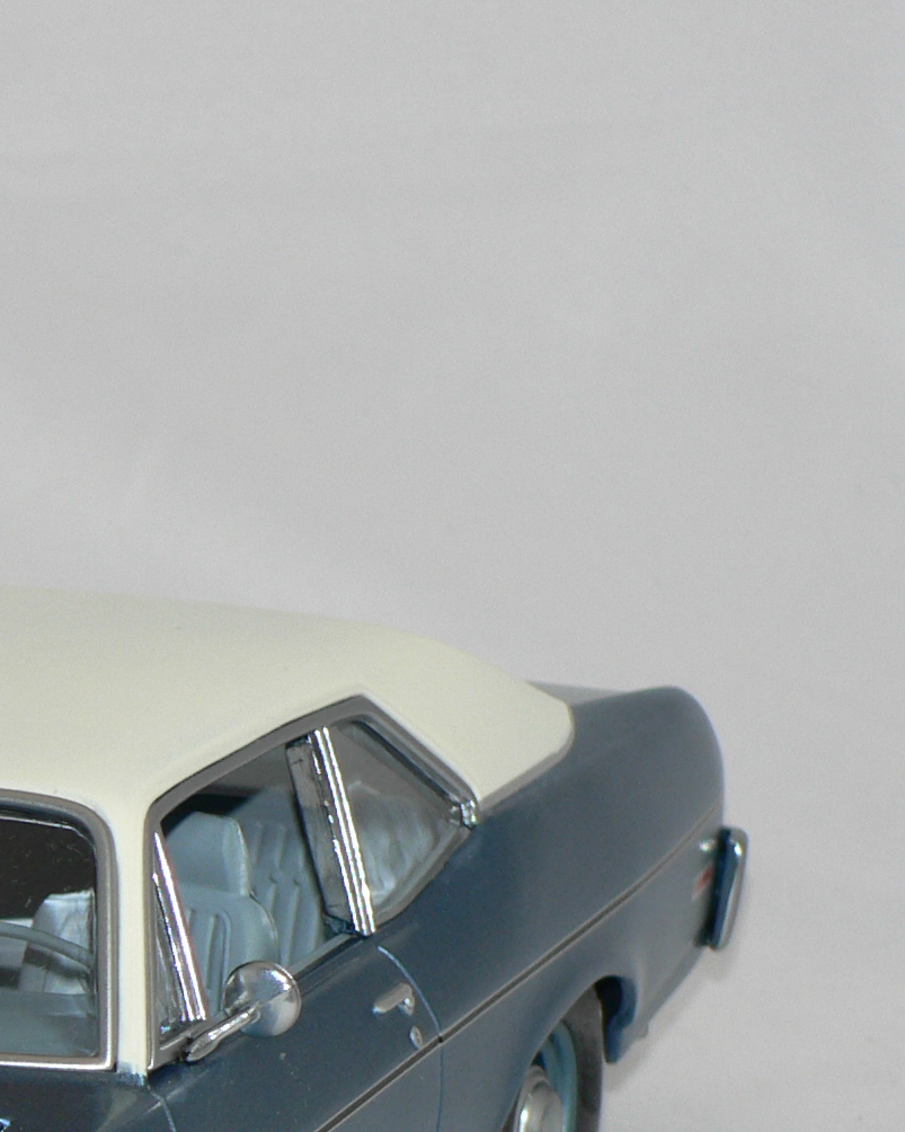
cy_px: 1049
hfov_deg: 7.2
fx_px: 7166
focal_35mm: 214
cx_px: -265
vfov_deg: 9.0
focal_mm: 14.3
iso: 80
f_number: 3.2
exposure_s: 1/60
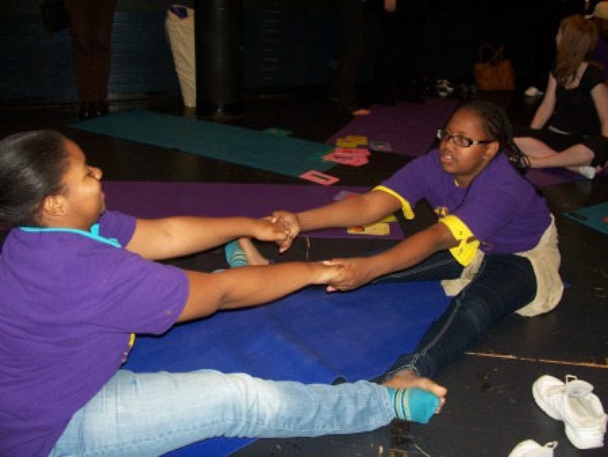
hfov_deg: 52.6
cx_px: 304
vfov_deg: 40.7
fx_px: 615
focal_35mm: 35
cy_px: 228
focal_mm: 6
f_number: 2.8
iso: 80
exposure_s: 1/60
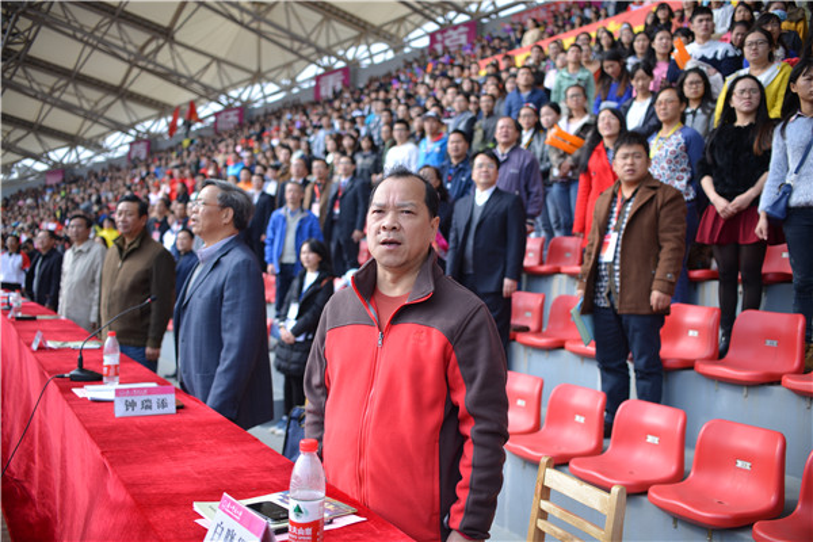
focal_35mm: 35
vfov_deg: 37.9
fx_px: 790
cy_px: 271
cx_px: 406
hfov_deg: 54.4
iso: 100
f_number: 2.8
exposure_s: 1/800
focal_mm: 35
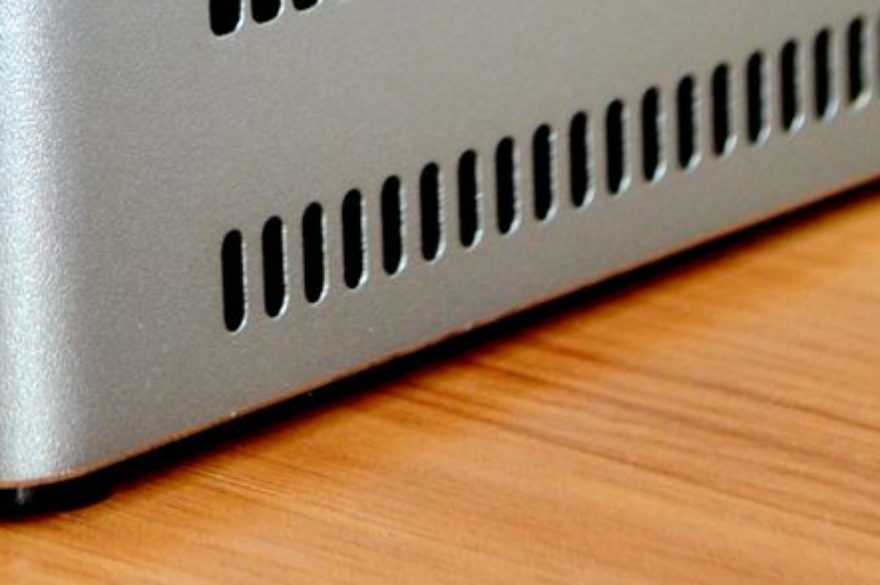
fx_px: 6570
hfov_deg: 7.6
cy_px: -207
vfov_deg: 5.1
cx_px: -18
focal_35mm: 269
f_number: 5.3
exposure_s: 1/30
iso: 400
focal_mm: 44
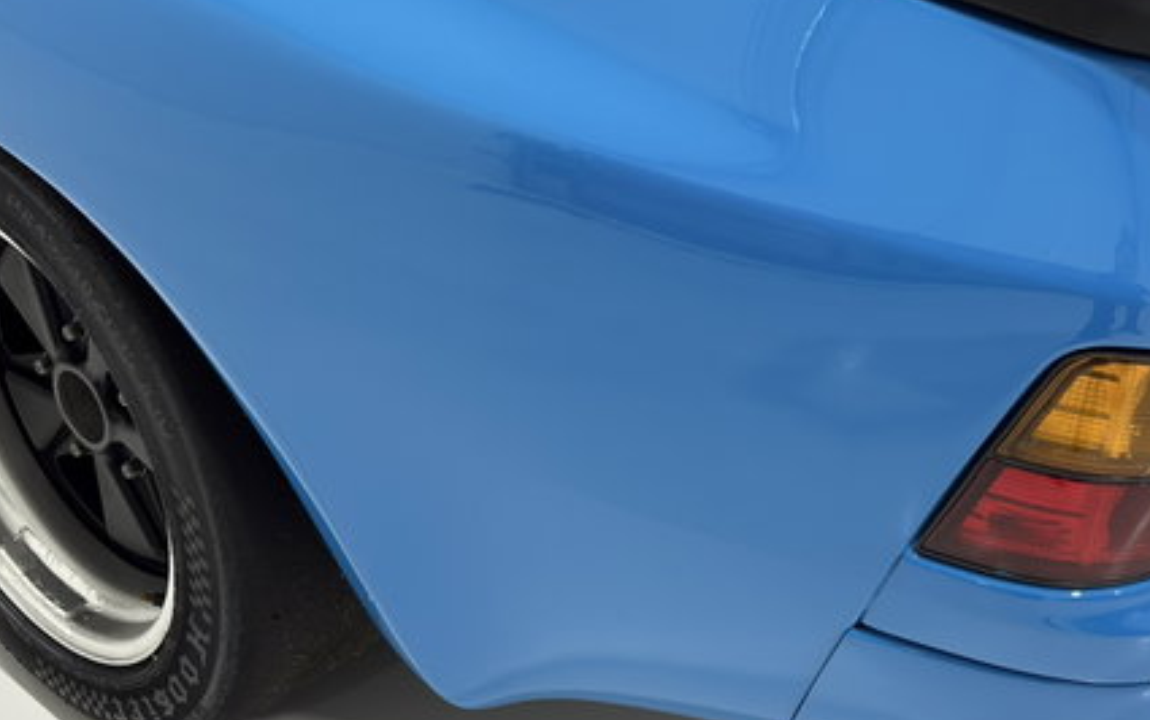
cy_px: 349
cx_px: 487
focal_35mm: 67
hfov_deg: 30.6
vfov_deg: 19.4
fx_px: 2101
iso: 64
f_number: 1.78
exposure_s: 1/124
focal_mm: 6.76
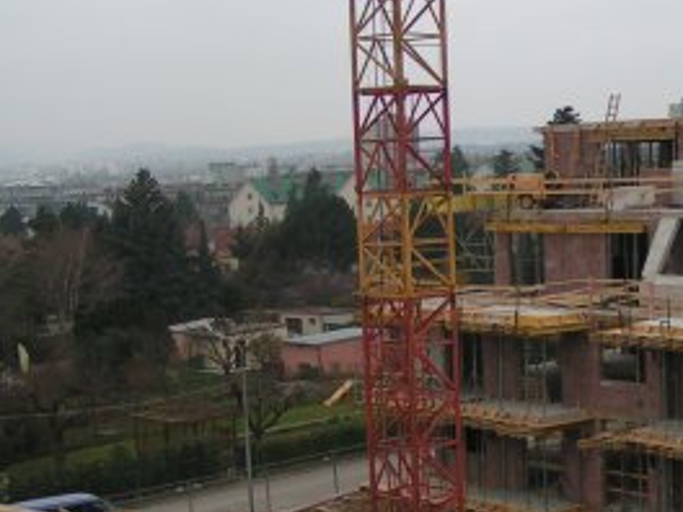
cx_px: 559
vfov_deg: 19.4
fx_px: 1500
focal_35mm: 76
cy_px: 290
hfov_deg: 25.2
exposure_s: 1/250
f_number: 2.8
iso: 50
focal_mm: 5.8
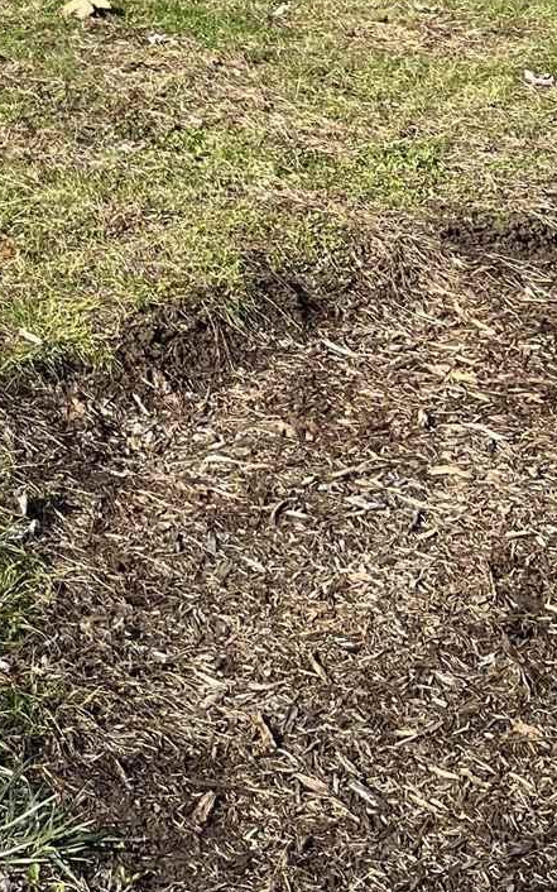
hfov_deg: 14.0
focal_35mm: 90
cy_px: -498
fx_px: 2187
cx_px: -138
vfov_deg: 19.6
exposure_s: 1/1992
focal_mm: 5.1
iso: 50
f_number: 1.6
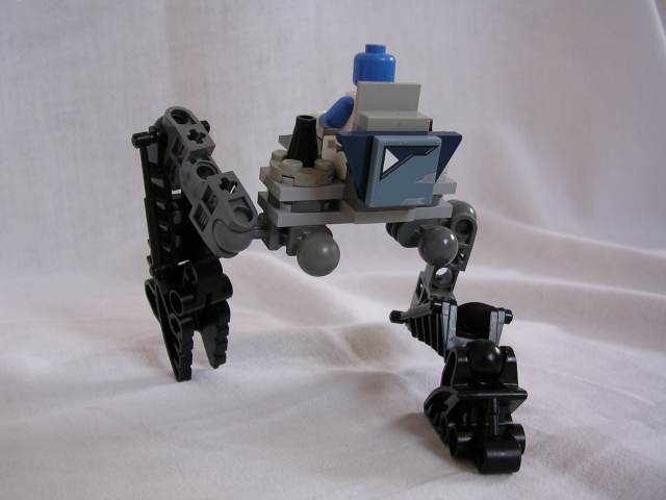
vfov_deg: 37.7
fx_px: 731
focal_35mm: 38
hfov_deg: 49.0
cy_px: 250
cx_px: 333
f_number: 2.8
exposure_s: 1/34.5
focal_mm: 5.8
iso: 100
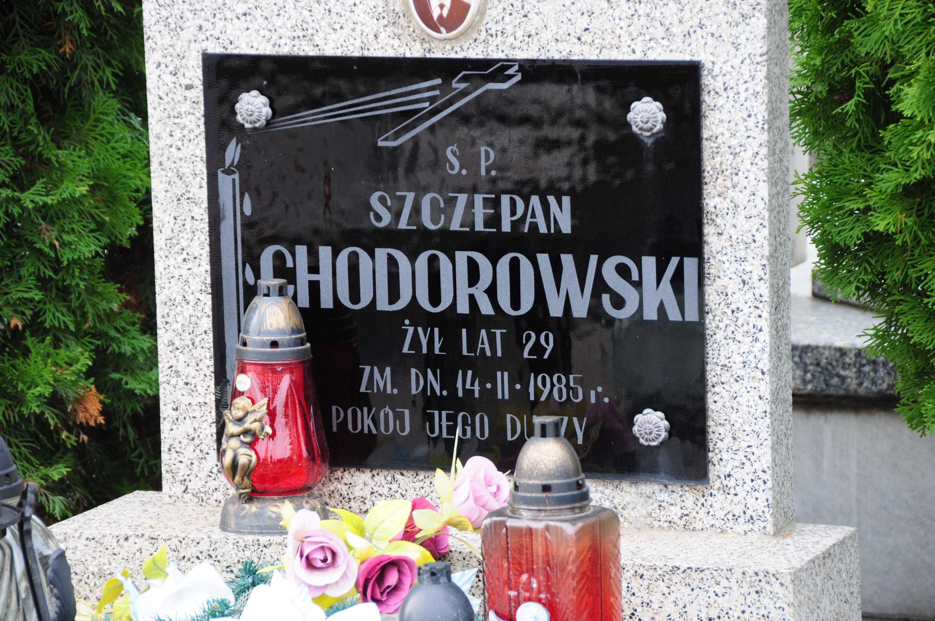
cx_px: 468
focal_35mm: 195
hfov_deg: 10.6
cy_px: 310
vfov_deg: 7.0
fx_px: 5058
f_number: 7.1
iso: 500
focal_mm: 130
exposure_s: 1/125
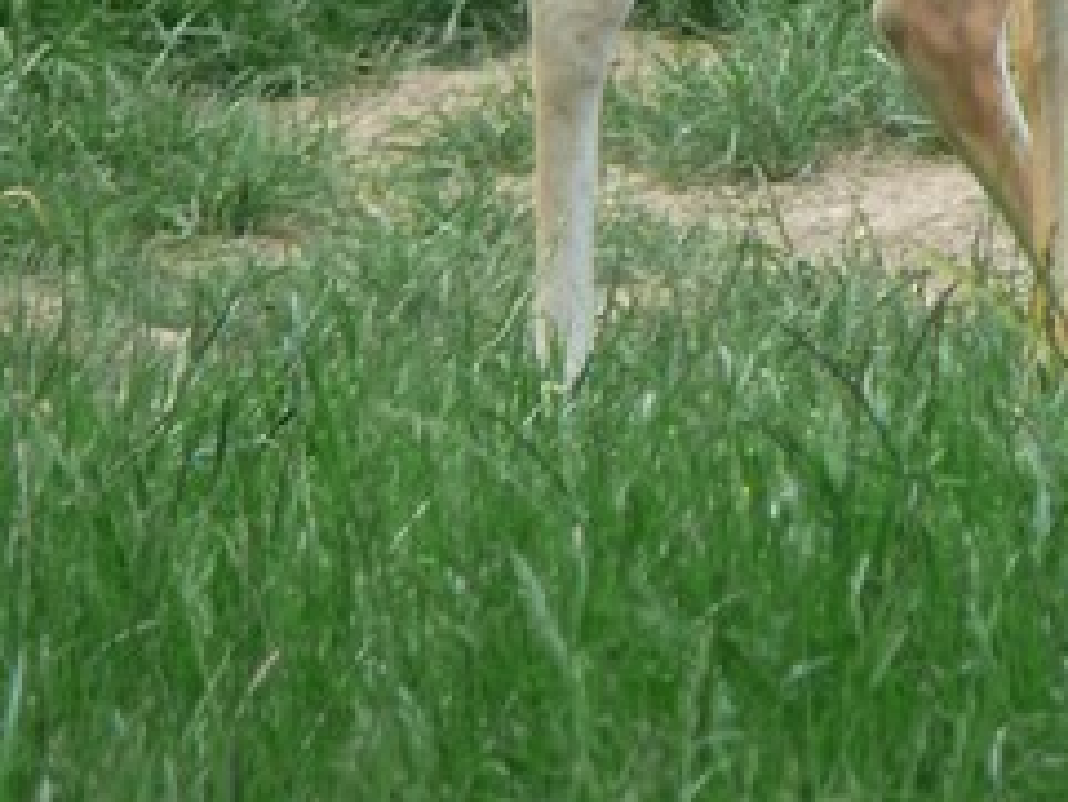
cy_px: -359
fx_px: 40283
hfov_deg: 1.5
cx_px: 1272
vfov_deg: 1.1
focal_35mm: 1305
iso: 100
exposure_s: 1/80
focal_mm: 88.8
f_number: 3.7
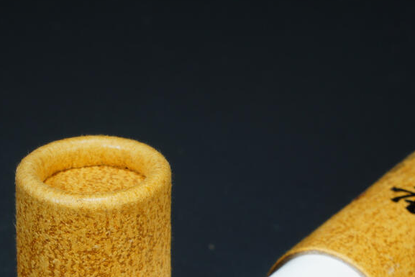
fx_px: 3609
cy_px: 280
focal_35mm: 313
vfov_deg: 4.4
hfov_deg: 6.6
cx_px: 236
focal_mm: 86
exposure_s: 1/160
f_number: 18
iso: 100
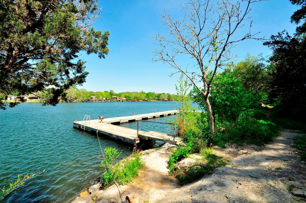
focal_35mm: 15
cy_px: 102
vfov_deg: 77.2
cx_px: 153
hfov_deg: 100.5
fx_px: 127
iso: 200
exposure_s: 1/80
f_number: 18
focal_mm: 10
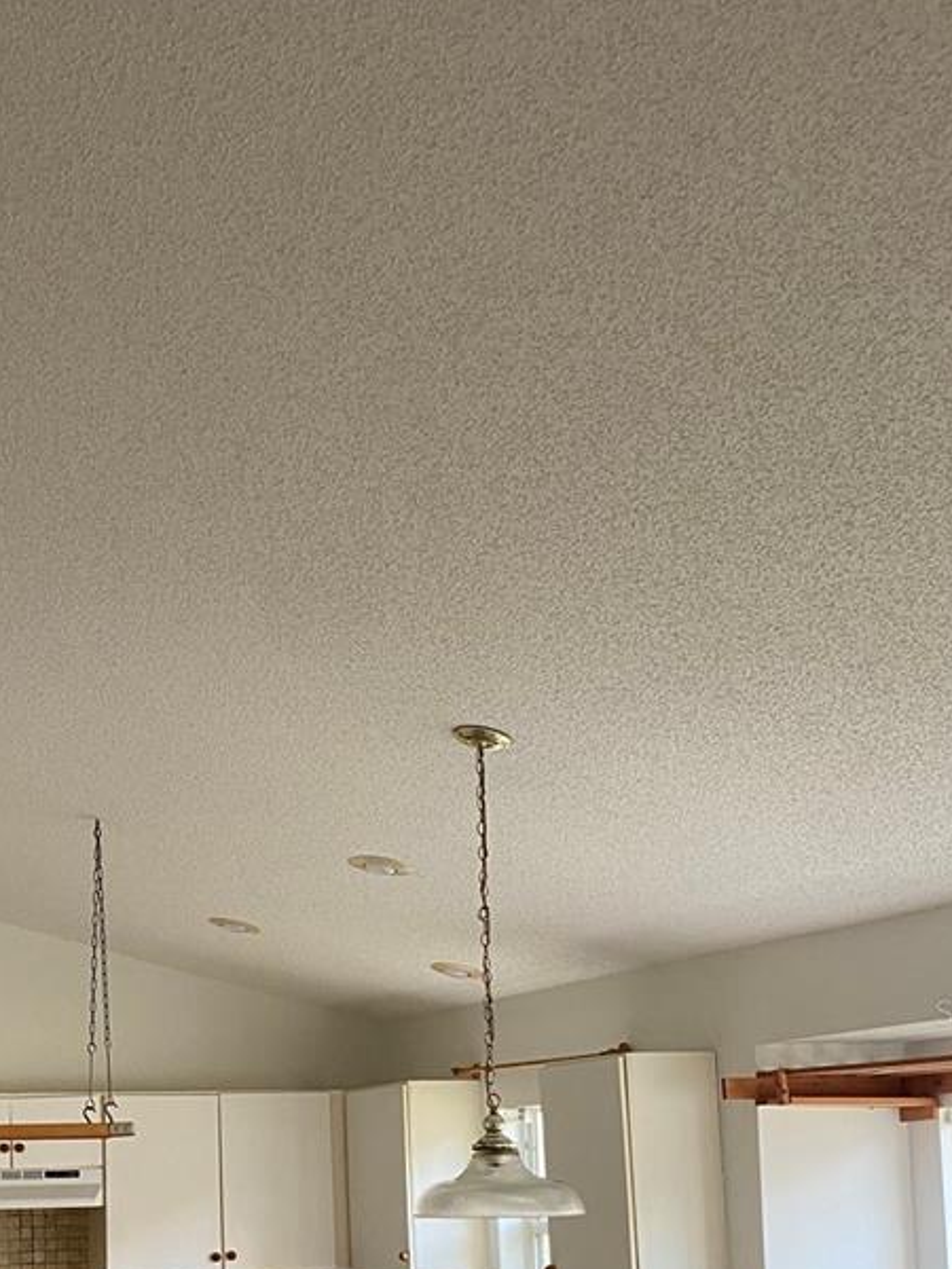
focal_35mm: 52
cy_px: 1011
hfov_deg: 27.2
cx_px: 133
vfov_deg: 35.6
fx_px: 1907
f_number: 1.8
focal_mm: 4.25
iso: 125
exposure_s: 1/92
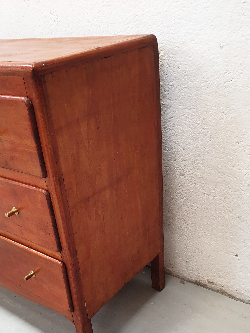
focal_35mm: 38
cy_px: 230
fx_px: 366
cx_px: 110
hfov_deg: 37.7
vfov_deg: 47.9
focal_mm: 4.3
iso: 250
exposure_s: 1/34
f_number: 2.4
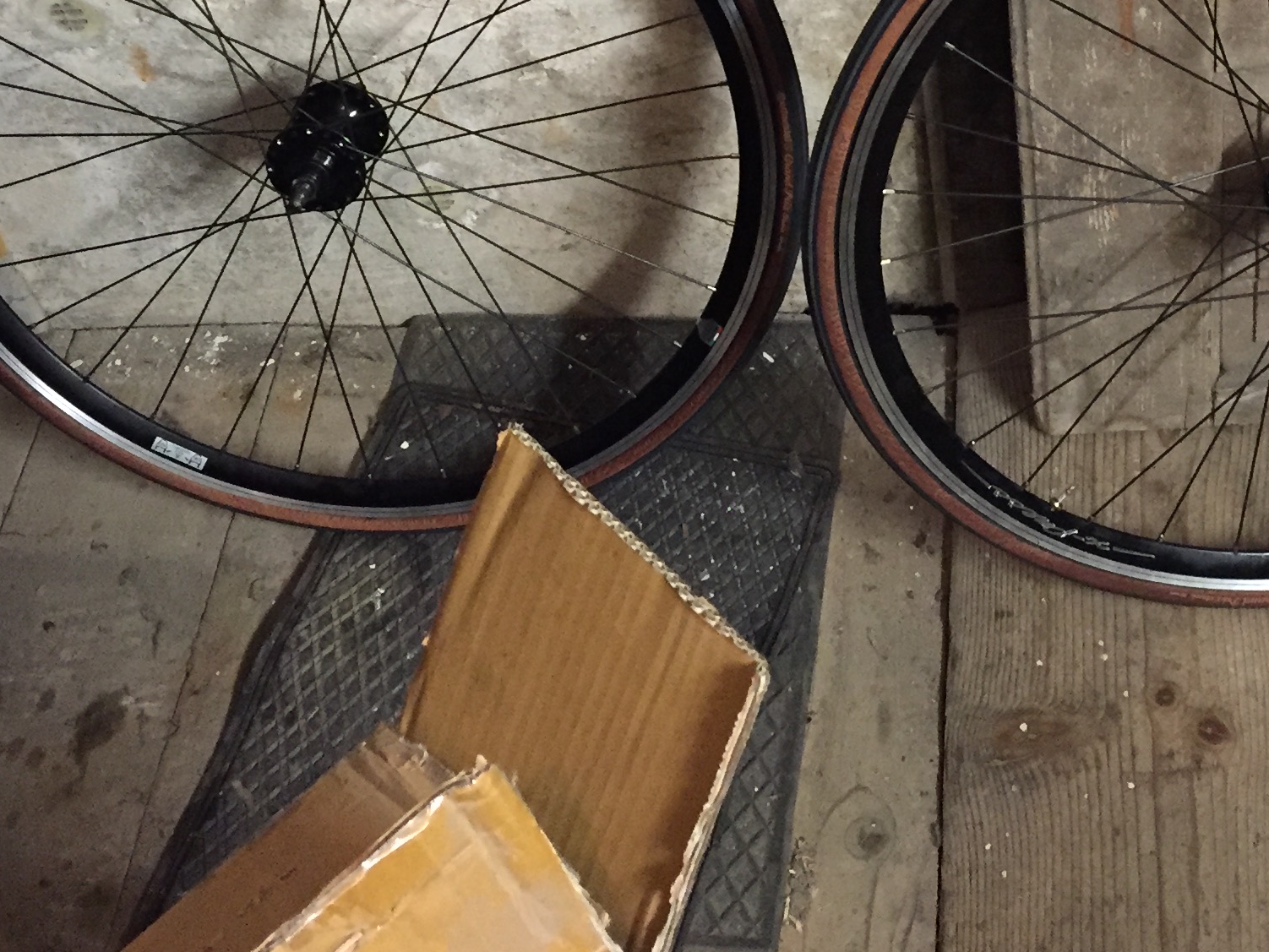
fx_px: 2310
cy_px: 20
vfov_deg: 22.5
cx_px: 863
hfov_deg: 30.5
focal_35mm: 63
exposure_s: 1/25
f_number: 2.2
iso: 250
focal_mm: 4.15
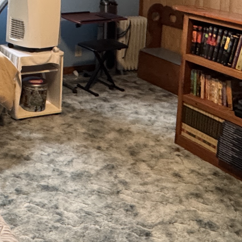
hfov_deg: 28.1
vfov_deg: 26.7
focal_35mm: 59
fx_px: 467
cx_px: 27
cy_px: -26
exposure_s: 1/60
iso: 640
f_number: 2.2
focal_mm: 2.22
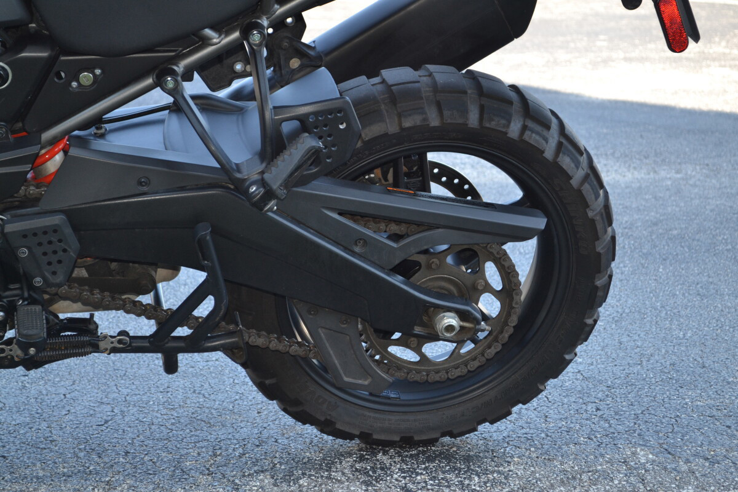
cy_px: 246
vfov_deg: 16.6
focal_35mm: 82
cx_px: 369
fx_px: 1691
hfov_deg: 24.6
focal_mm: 55
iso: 280
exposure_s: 1/125
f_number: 5.6
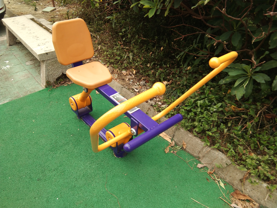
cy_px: 104
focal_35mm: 31
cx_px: 138
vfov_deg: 45.4
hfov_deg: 58.4
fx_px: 248
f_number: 2.2
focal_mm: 3.69
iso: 50
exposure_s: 1/132
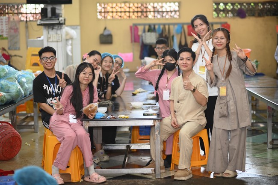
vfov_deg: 16.0
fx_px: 656
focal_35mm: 85
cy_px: 92
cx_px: 139
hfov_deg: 23.9
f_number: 2.2
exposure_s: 1/125
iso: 1000
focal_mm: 85
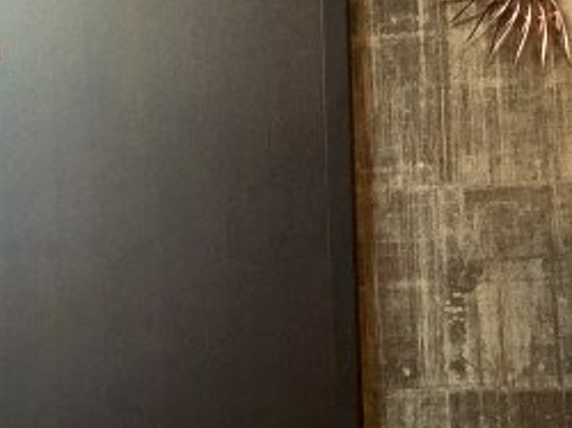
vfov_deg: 12.3
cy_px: 2
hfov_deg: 16.5
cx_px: 217
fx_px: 1964
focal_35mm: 119
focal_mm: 4.15
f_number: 2.2
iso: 100
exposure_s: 1/30
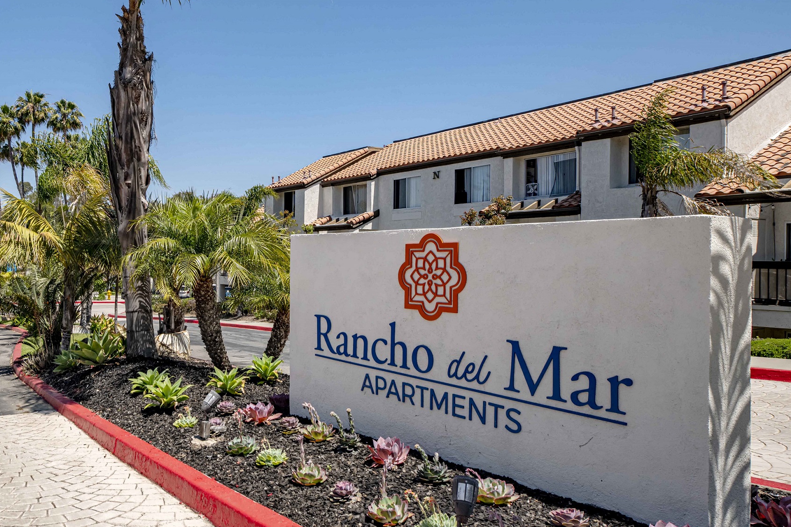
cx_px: 210
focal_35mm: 28
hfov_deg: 62.2
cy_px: 264
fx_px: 615
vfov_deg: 46.4
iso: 200
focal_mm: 19
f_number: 8
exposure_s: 1/1250
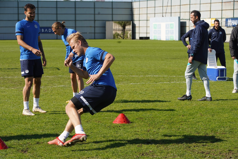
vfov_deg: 12.5
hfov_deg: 18.6
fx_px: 727
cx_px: 119
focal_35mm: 110
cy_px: 80
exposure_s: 1/640
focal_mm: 110
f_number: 9
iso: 400
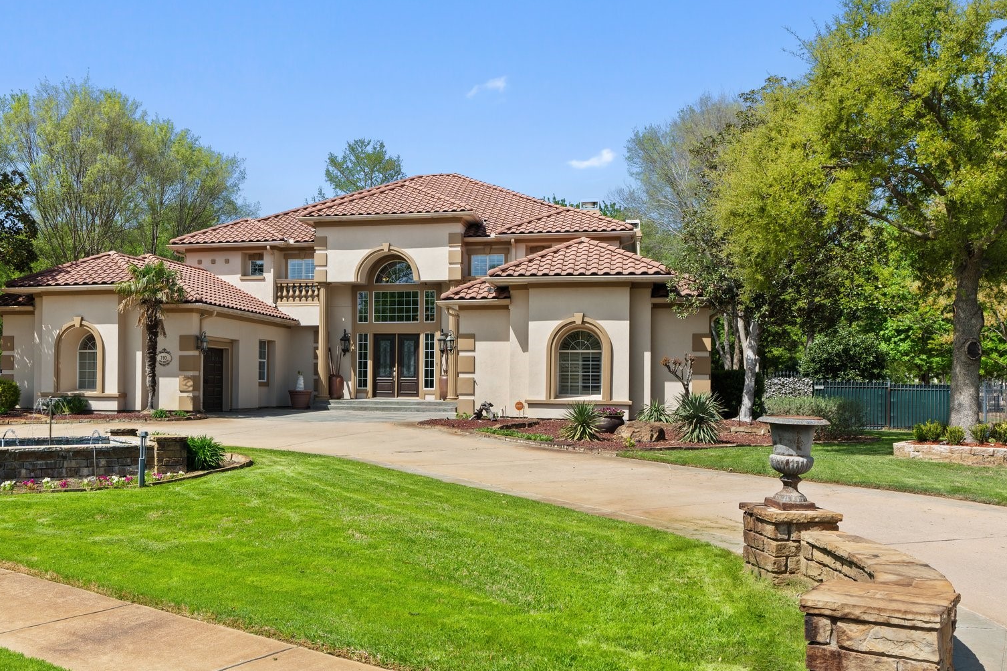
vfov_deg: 38.8
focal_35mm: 34
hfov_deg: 55.4
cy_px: 389
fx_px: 951
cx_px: 401
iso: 160
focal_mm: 25
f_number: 8
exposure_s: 1/60
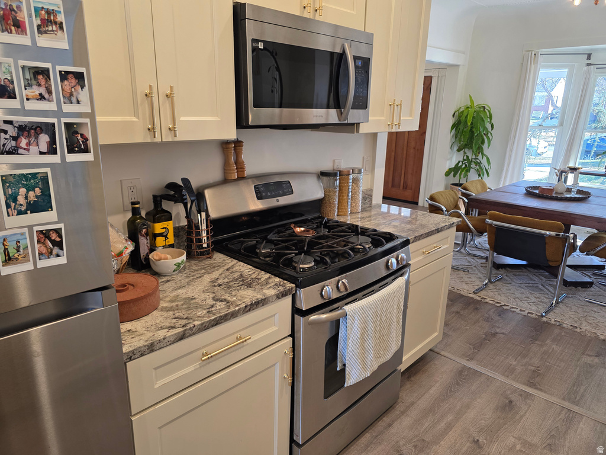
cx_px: 303
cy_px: 228
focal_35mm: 23
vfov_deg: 58.9
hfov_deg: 73.9
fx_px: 403
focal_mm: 6.3
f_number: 1.7
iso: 125
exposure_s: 1/120
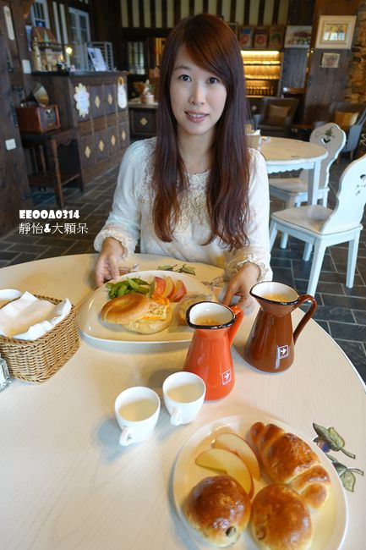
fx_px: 366
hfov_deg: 53.1
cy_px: 275
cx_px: 183
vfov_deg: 73.8
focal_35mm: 24
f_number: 1.8
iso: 125
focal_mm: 8.8
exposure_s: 1/30
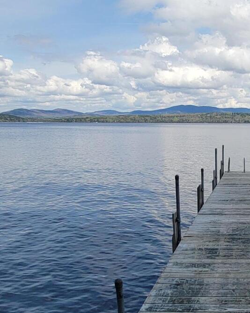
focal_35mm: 38
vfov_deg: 47.4
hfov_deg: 35.2
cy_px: 199
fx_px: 352
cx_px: 254
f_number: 2.2
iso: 50
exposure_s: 1/1794
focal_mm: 2.2
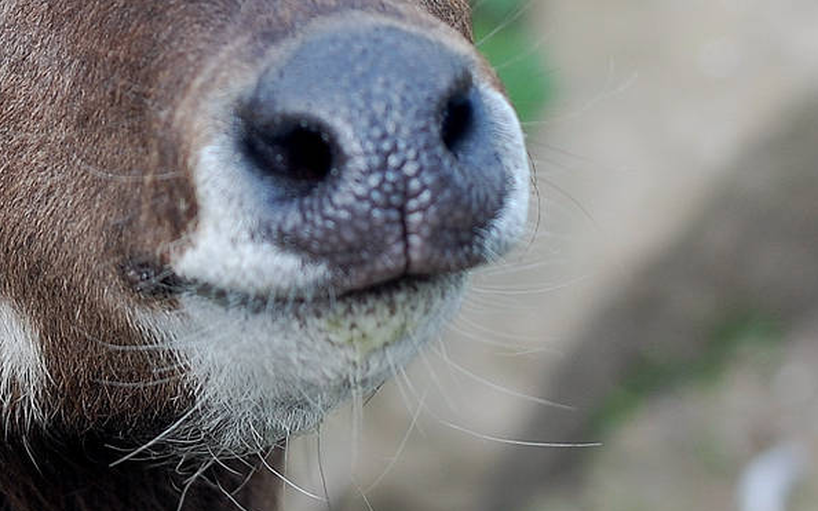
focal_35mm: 226
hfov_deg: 9.2
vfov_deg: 5.8
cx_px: 76
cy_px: 39
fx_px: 5046
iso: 250
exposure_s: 1/125
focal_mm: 55
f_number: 5.6
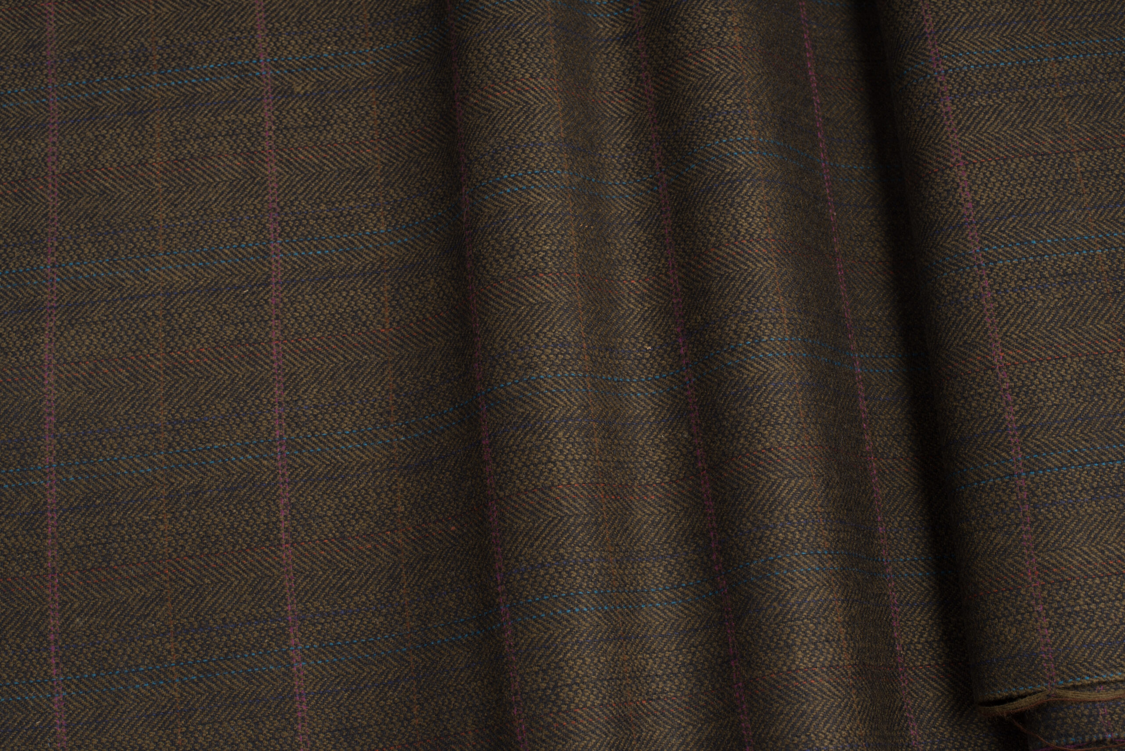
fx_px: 1563
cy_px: 376
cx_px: 562
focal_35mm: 50
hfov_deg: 39.6
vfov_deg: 27.0
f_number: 13
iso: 100
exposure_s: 1/125
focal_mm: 50
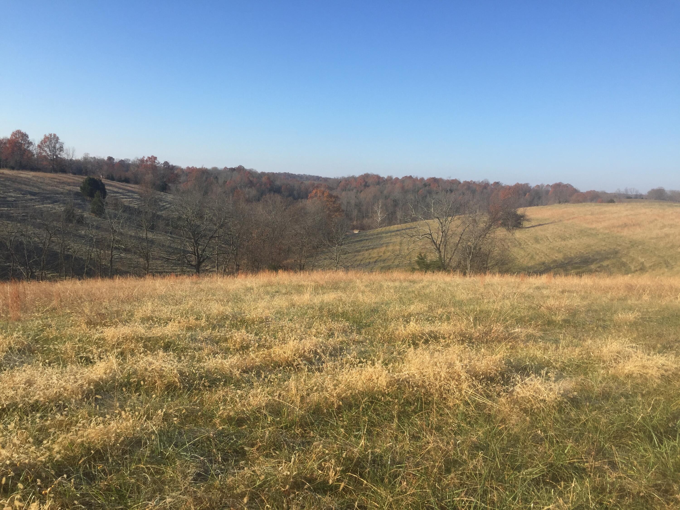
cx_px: 340
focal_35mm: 29
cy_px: 255
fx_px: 570
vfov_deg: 48.2
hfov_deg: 61.7
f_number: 2.2
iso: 32
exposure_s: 1/1412
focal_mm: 4.15
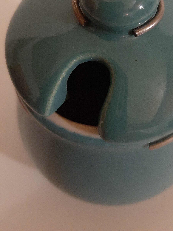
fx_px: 280
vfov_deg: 42.7
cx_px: 105
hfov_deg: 34.2
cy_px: 46
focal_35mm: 42
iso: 400
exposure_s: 1/20
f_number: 1.7
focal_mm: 3.93
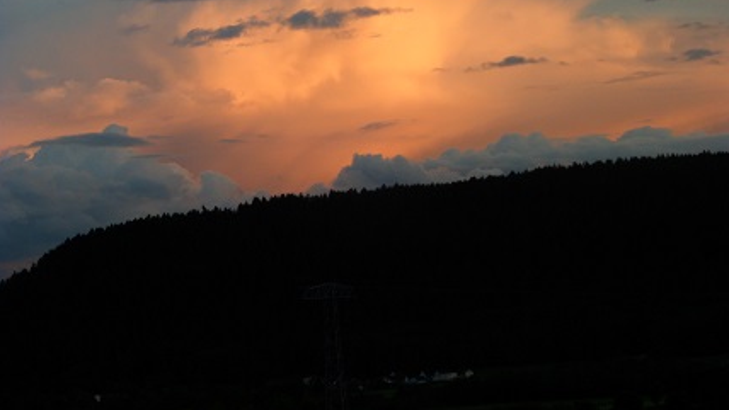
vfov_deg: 6.8
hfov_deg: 12.1
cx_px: 364
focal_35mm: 178
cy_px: 174
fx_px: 3442
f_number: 5.5
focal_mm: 28.7
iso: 100
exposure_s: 1/90
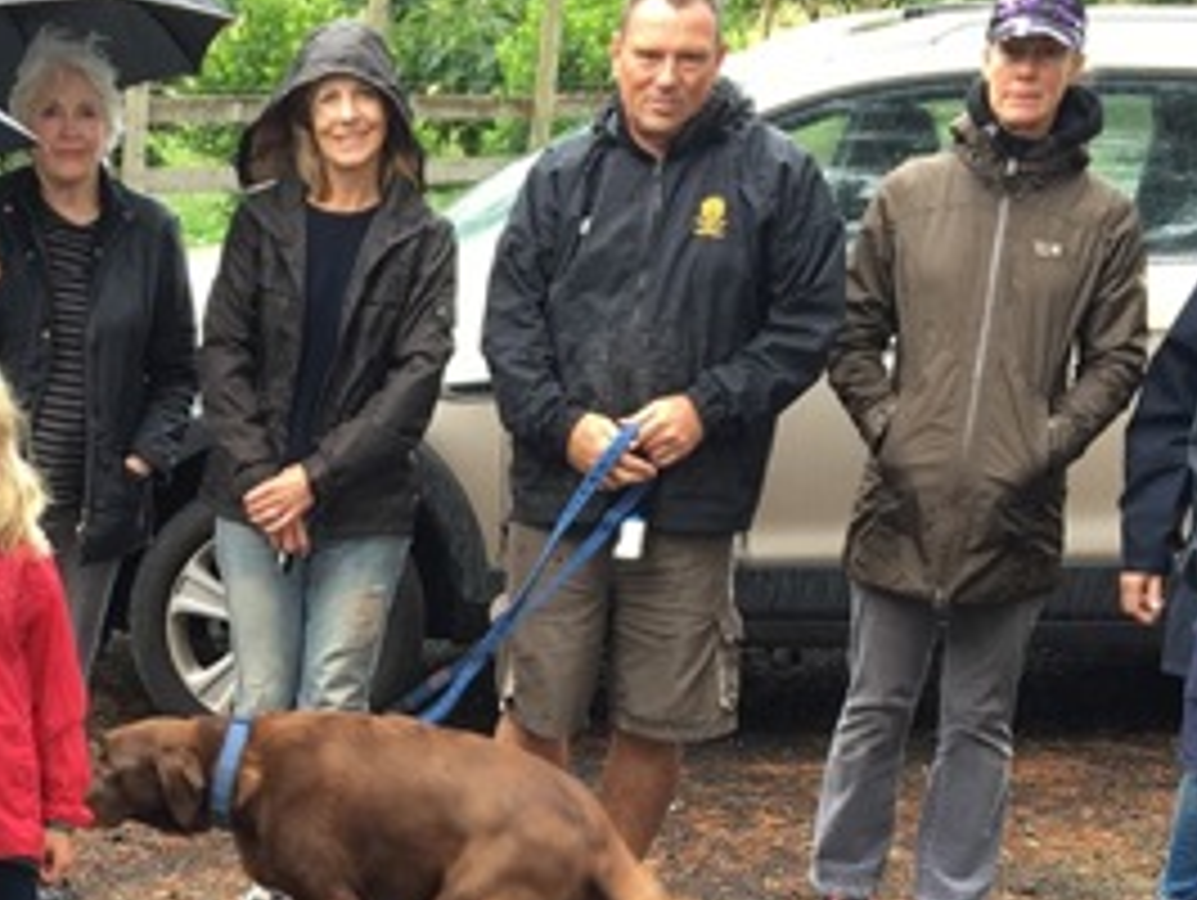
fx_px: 2561
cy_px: 886
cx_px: 216
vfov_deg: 19.4
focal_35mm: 74
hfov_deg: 25.8
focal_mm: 4.15
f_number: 2.2
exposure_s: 1/33
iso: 25
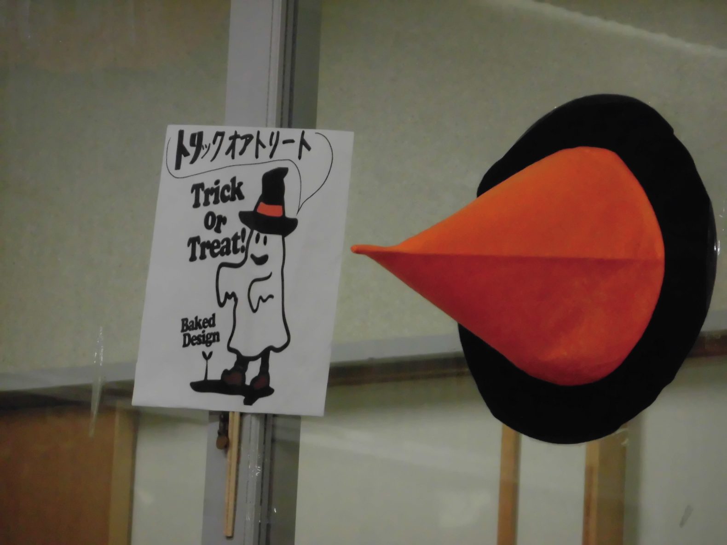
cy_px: 272
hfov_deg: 6.9
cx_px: 364
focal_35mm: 288
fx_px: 6049
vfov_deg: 5.2
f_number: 6.3
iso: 800
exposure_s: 1/60
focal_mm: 51.6
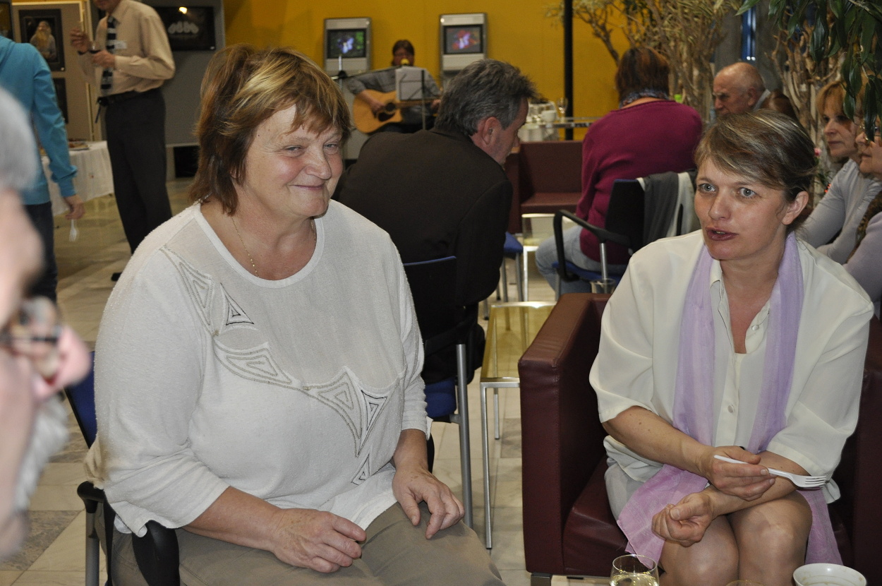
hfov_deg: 41.2
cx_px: 441
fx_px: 1174
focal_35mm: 48
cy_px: 293
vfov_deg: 28.0
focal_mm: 32
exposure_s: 1/60
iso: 800
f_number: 4.8
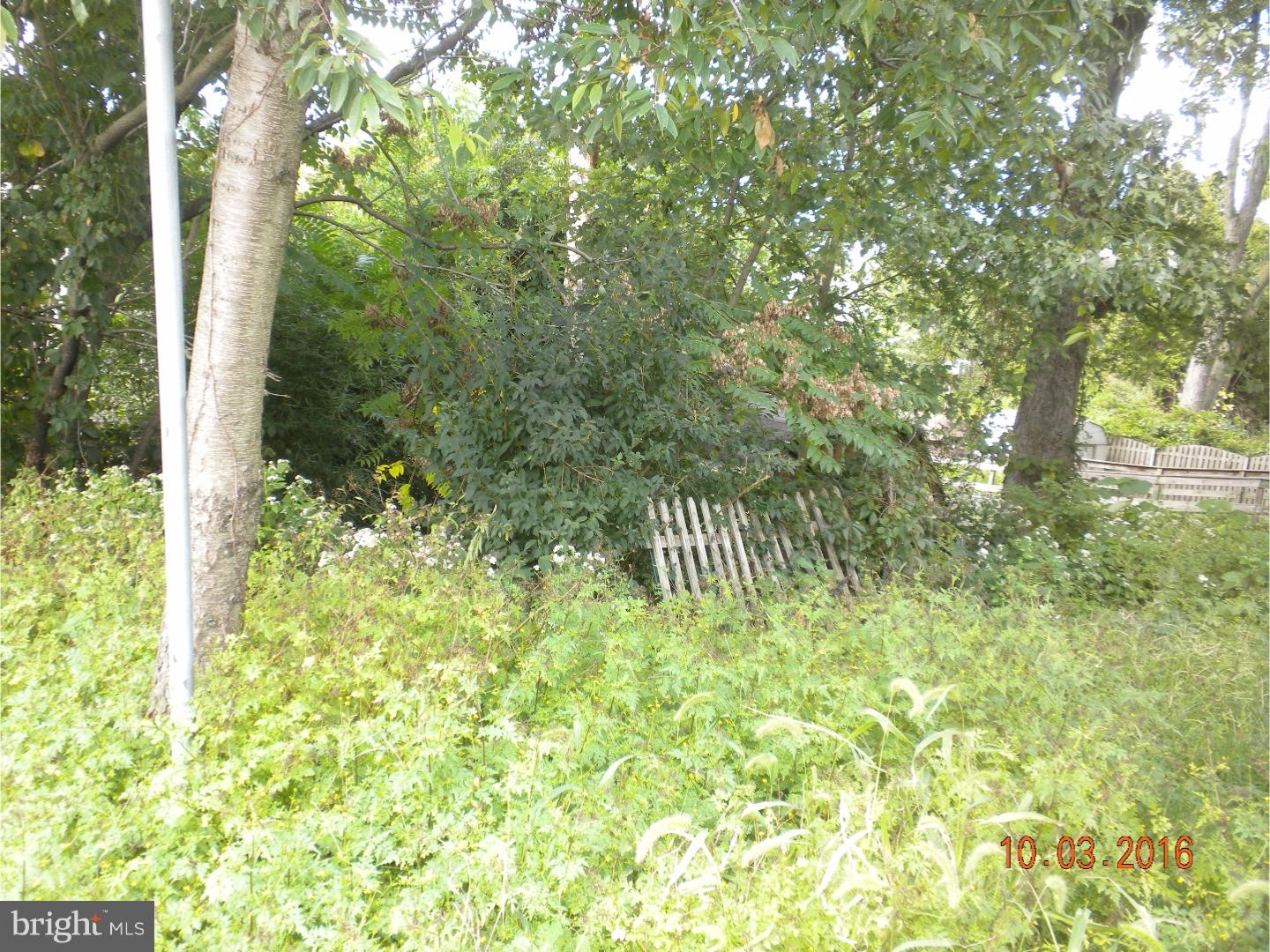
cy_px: 476
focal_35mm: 37
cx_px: 635
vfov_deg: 38.7
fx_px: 1357
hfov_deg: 50.1
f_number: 3.5
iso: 85
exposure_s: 1/51.8
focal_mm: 6.6
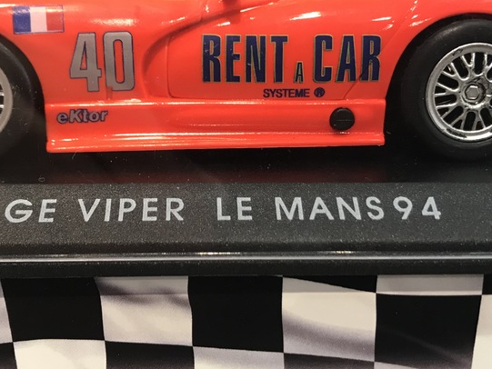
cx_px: 217
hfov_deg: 36.1
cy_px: 148
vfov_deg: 27.5
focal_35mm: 53
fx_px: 753
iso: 40
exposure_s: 1/20
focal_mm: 3.99
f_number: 1.8
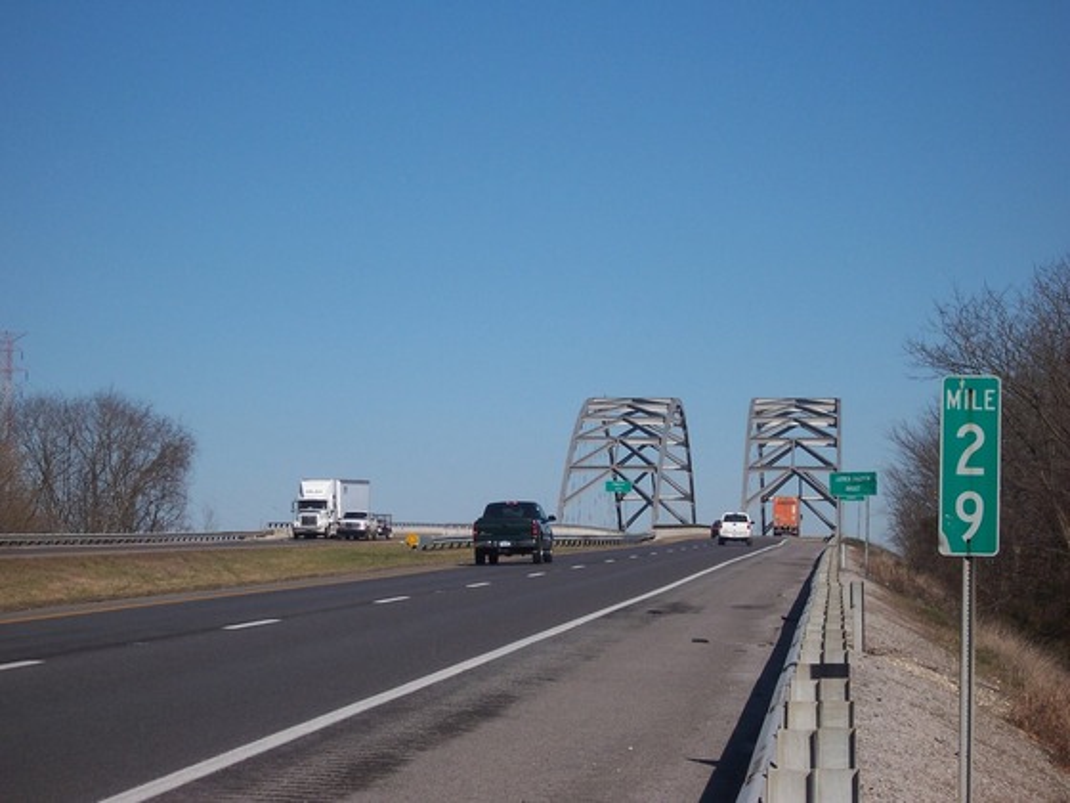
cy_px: 402
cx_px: 535
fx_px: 3338
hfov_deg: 18.2
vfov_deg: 13.7
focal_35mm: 108
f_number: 5.6
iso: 80
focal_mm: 18
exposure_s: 1/750
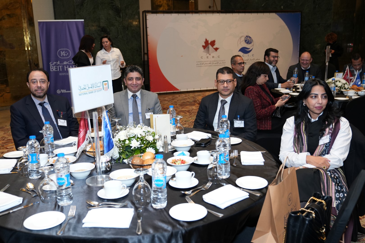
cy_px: 122
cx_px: 182
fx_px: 345
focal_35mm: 34
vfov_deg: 38.9
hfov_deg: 55.8
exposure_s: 1/125
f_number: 3.5
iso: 1250
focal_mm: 34
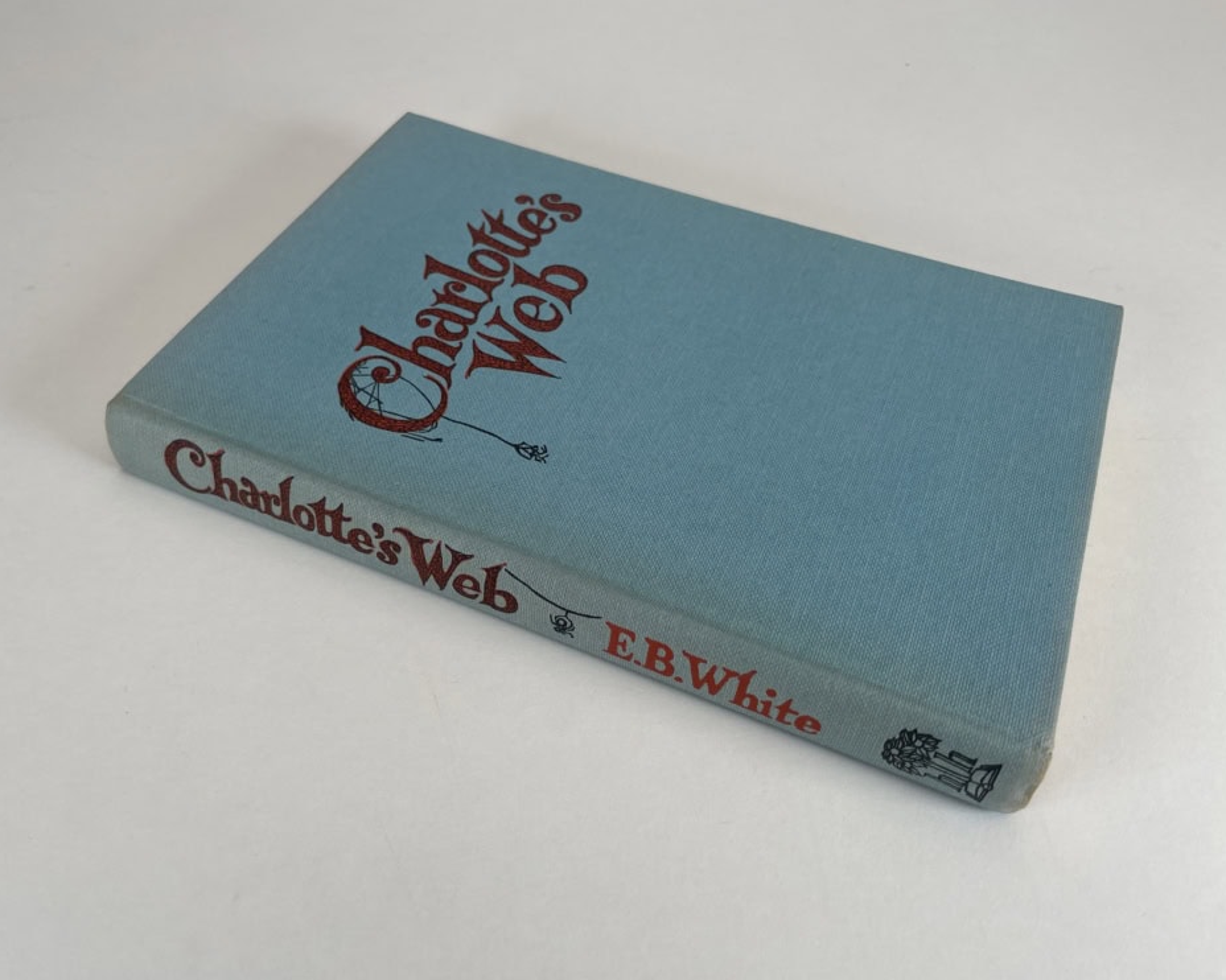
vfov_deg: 51.5
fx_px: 1016
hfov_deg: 62.1
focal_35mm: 28
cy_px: 494
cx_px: 567
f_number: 1.6
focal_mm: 4.2
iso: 32
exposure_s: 1/122
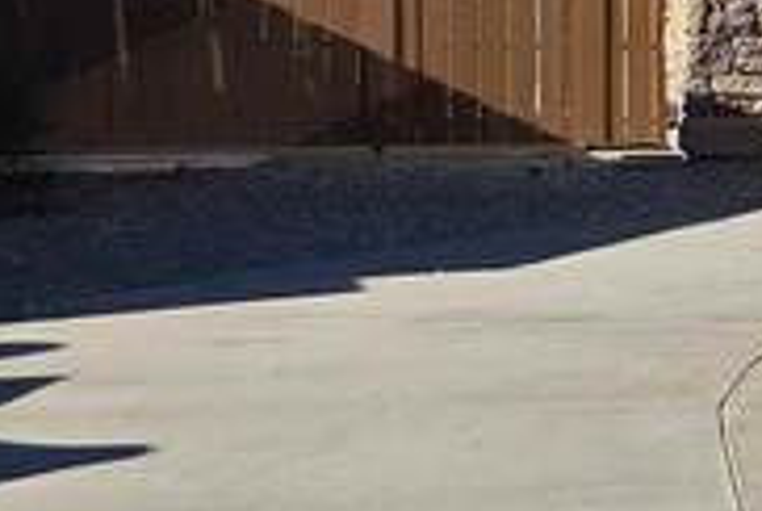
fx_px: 3562
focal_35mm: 168
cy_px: 117
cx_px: 2659
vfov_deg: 8.2
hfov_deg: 8.7
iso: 12
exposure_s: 1/1058
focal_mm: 6.3
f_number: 1.7
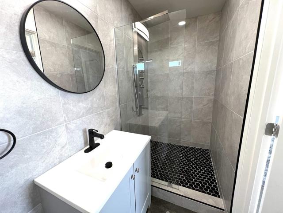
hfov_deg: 106.2
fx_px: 106
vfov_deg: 89.9
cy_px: 106
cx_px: 142
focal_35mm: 13
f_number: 1.8
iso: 125
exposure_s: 1/120
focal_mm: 1.57
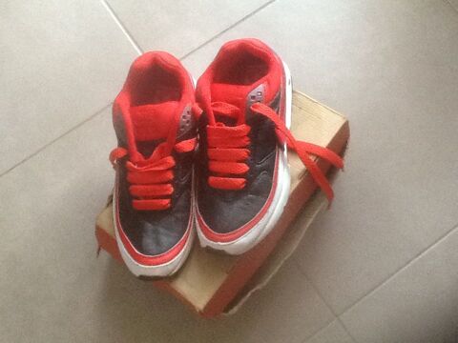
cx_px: 229
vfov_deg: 32.9
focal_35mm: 44
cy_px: 172
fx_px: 582
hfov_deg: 42.9
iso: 250
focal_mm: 2.03
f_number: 2.4
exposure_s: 1/30
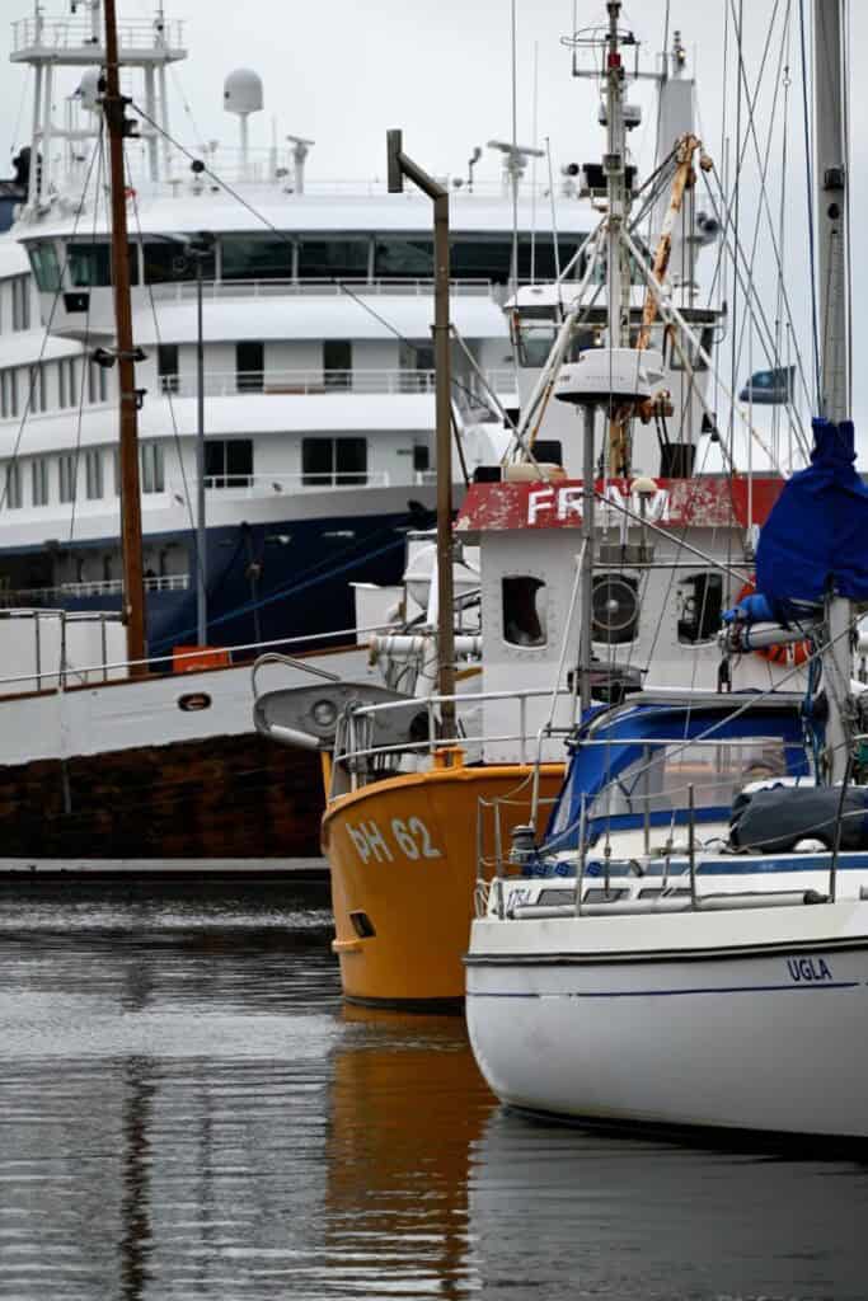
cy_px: 650
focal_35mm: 200
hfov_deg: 6.9
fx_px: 7230
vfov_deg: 10.3
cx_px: 434
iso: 180
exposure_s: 1/500
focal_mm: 200
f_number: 6.3
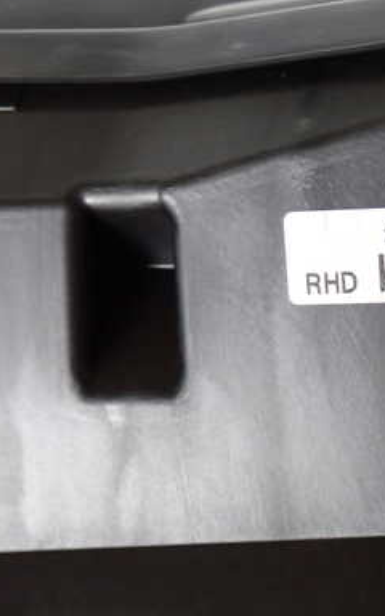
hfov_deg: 19.4
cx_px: 465
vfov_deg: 32.5
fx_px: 1058
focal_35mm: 63
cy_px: 284
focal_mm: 6.83
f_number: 2.7
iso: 500
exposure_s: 1/40
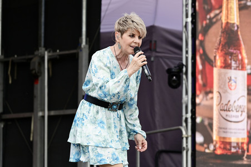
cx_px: 126
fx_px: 1115
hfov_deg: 12.8
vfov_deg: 8.6
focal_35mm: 160
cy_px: 84
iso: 200
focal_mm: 160
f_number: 5
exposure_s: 1/400
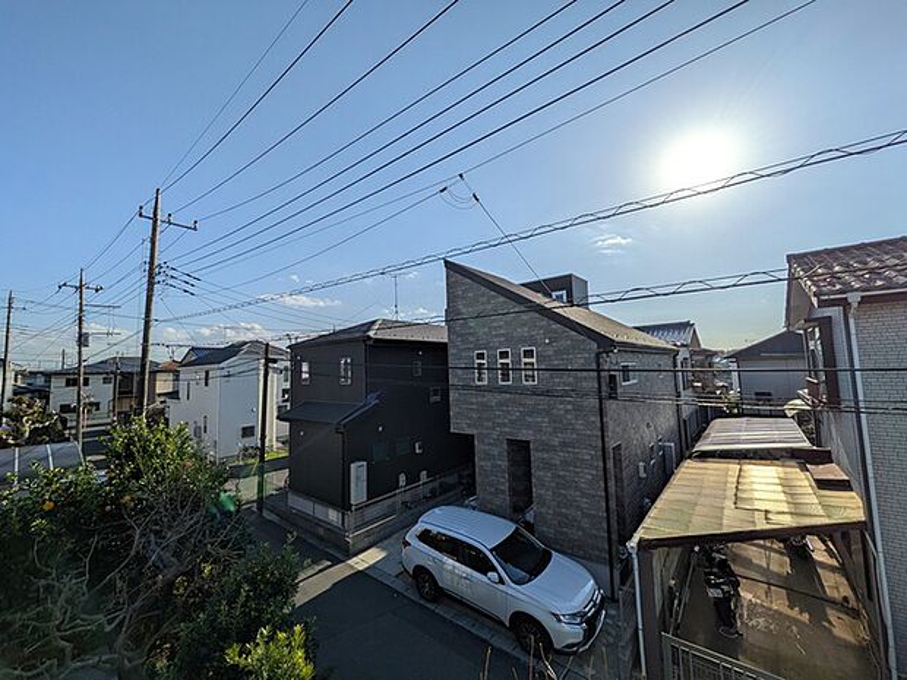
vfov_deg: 85.7
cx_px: 454
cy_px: 340
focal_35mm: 14
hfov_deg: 102.1
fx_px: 367
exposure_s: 1/8772
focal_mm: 1.83
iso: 57
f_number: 2.2
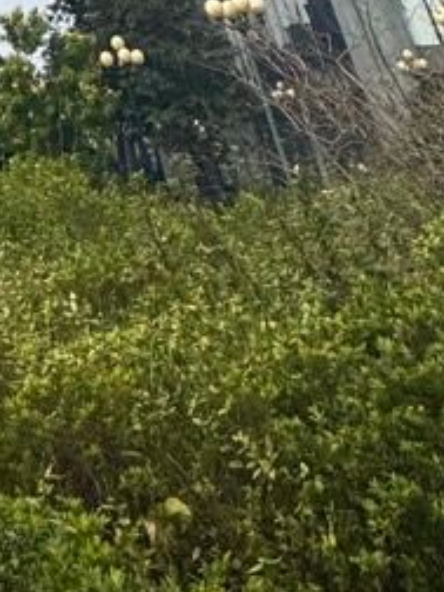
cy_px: -571
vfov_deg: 19.7
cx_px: -228
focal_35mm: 57
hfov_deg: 21.4
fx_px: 975
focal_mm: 2.22
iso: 50
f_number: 2.2
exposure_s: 1/3390
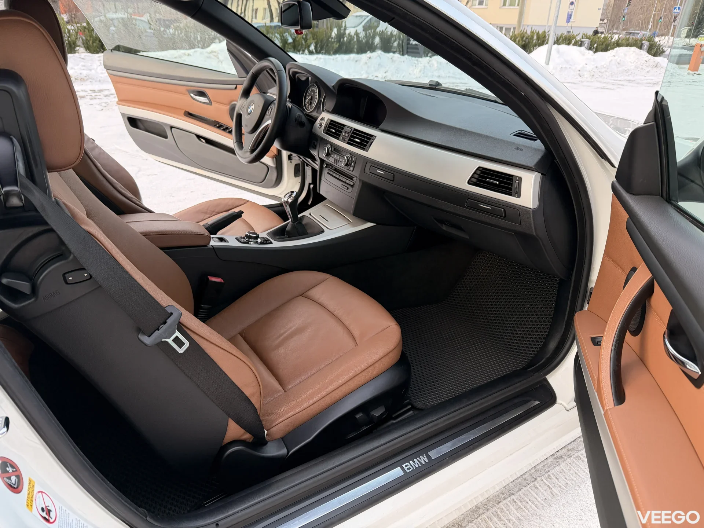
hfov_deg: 71.6
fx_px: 488
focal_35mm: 24
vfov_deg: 56.8
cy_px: 264
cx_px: 352
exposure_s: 1/225
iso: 200
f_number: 1.78
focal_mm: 6.76
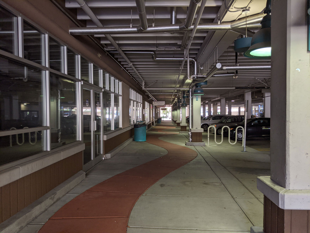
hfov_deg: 65.3
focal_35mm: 27
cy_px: 116
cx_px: 155
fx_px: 242
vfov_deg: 51.4
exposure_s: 1/73.6
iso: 59
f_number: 1.8
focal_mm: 4.44
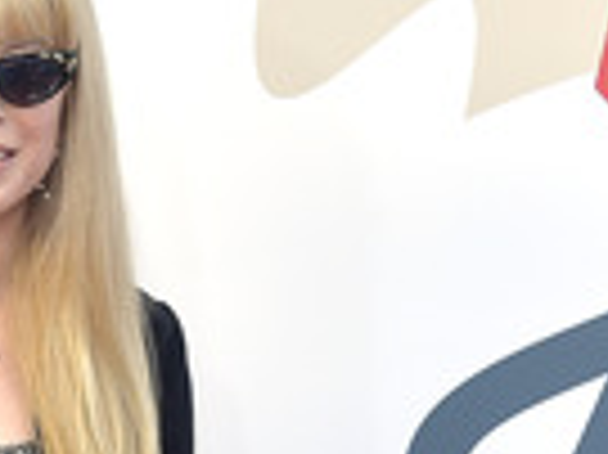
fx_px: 2246
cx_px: -27
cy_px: 490
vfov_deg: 11.4
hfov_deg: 15.1
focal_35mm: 128
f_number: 6.3
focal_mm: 40
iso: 400
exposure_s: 1/250
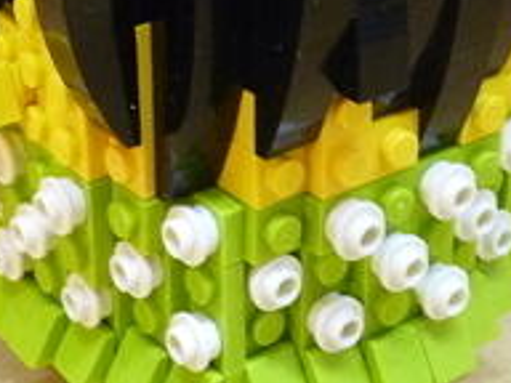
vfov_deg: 16.0
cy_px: -21
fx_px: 1329
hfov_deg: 21.6
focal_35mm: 90
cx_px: 152
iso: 400
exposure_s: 1/6
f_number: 2.8
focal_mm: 4.8
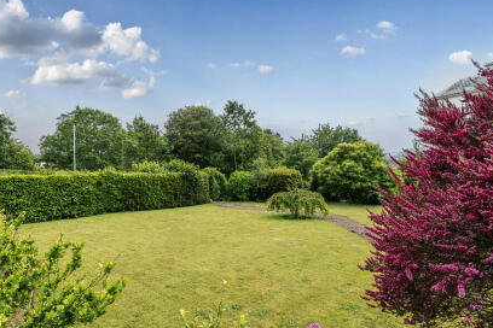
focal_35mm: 21
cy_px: 154
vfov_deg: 59.4
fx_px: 288
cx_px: 219
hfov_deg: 80.9
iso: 400
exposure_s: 1/500
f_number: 8
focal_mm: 12
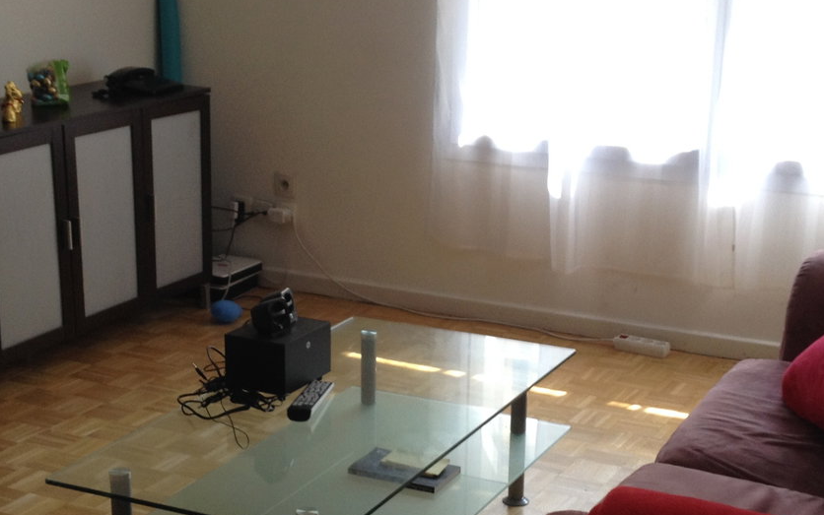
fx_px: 1595
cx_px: 408
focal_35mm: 71
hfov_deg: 29.0
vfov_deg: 18.3
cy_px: 349
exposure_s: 1/60
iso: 64
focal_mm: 4.28
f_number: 2.4
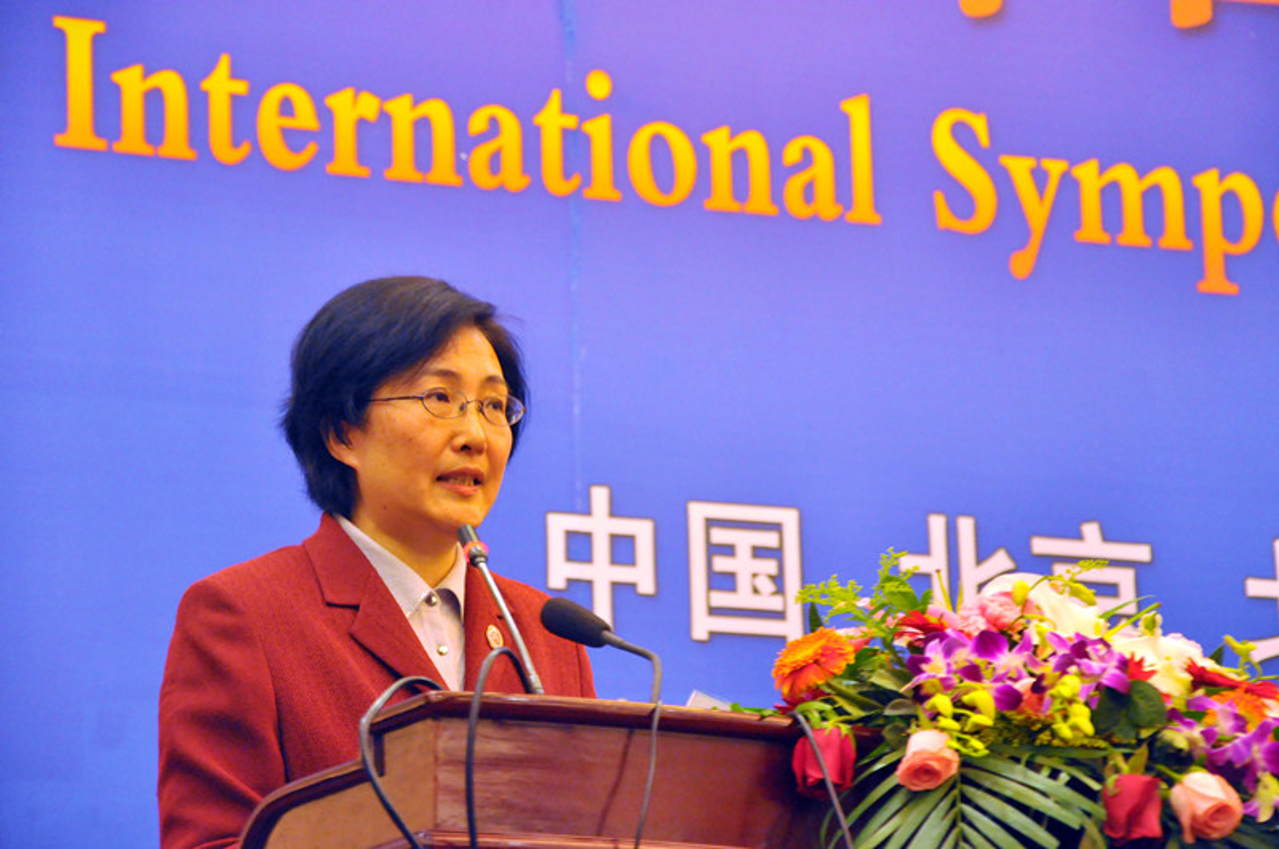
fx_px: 4789
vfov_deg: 10.1
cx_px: 640
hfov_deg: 15.2
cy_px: 424
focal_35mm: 135
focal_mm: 90
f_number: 5.6
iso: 1600
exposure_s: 1/20
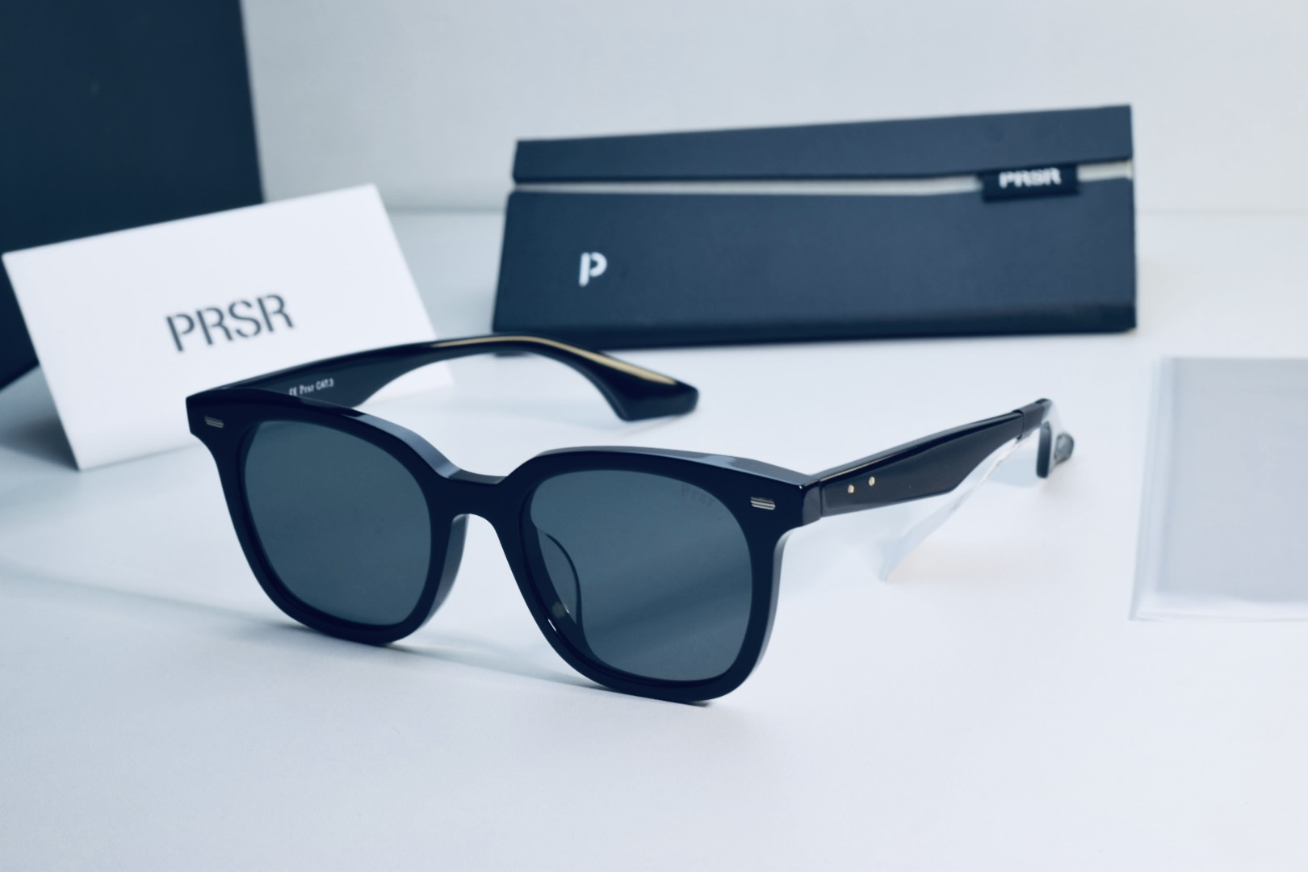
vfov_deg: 18.2
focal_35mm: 75
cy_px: 436
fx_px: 2725
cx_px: 654
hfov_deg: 27.0
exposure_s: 1/100
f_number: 7.1
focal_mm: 50
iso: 125
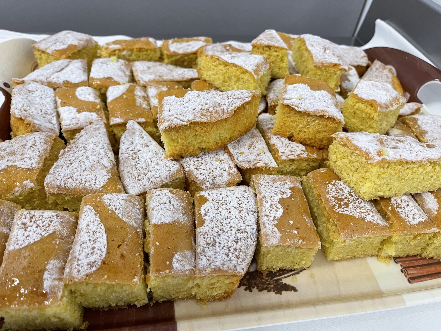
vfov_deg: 54.9
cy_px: 166
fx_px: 318
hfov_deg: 69.4
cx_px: 220
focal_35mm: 25
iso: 125
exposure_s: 1/64
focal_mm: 5.1
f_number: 1.6
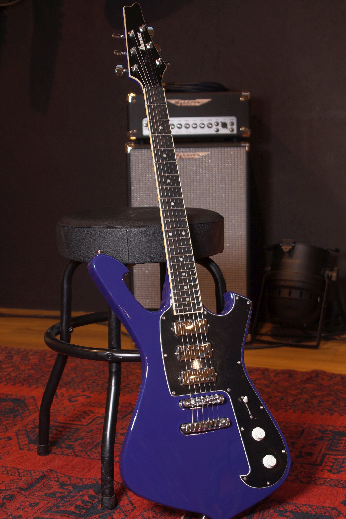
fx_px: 865
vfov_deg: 33.4
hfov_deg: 22.6
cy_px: 260
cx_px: 173
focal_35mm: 60
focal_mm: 40
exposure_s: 1/13
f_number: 5
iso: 100
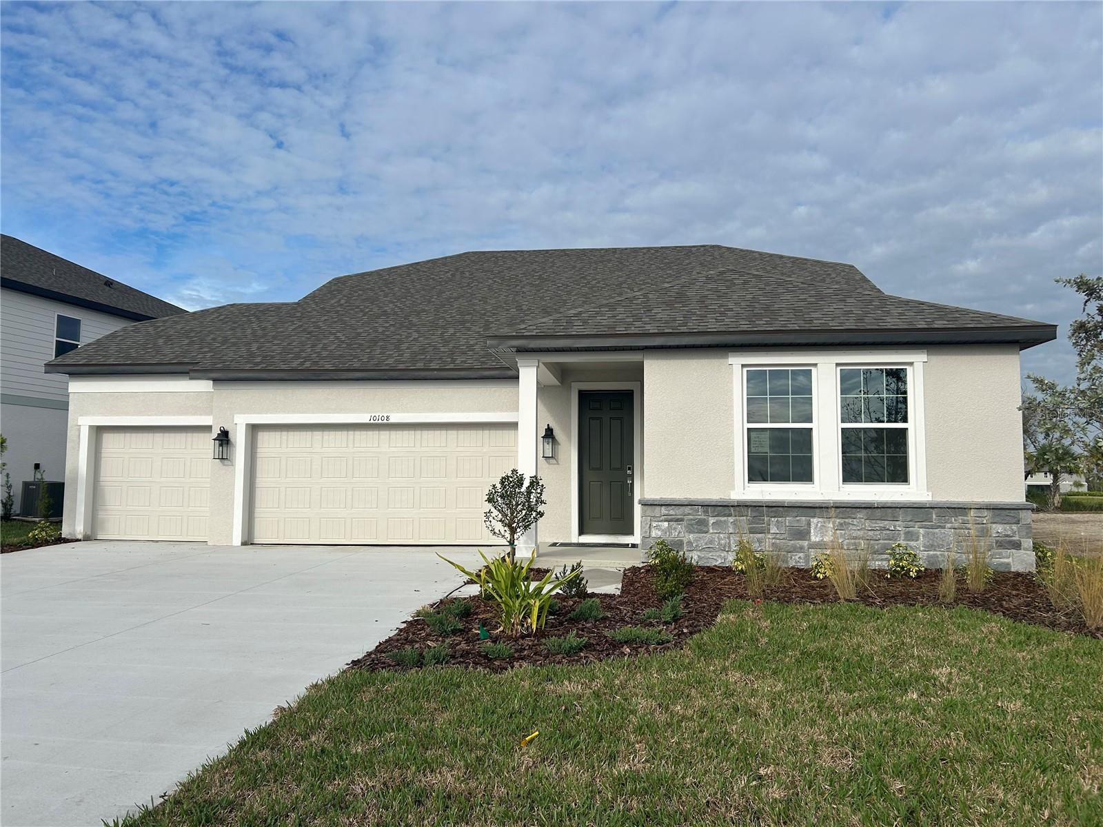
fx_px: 828
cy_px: 414
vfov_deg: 53.1
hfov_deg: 67.3
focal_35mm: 26
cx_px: 552
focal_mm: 5.7
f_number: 1.5
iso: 50
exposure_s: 1/6211
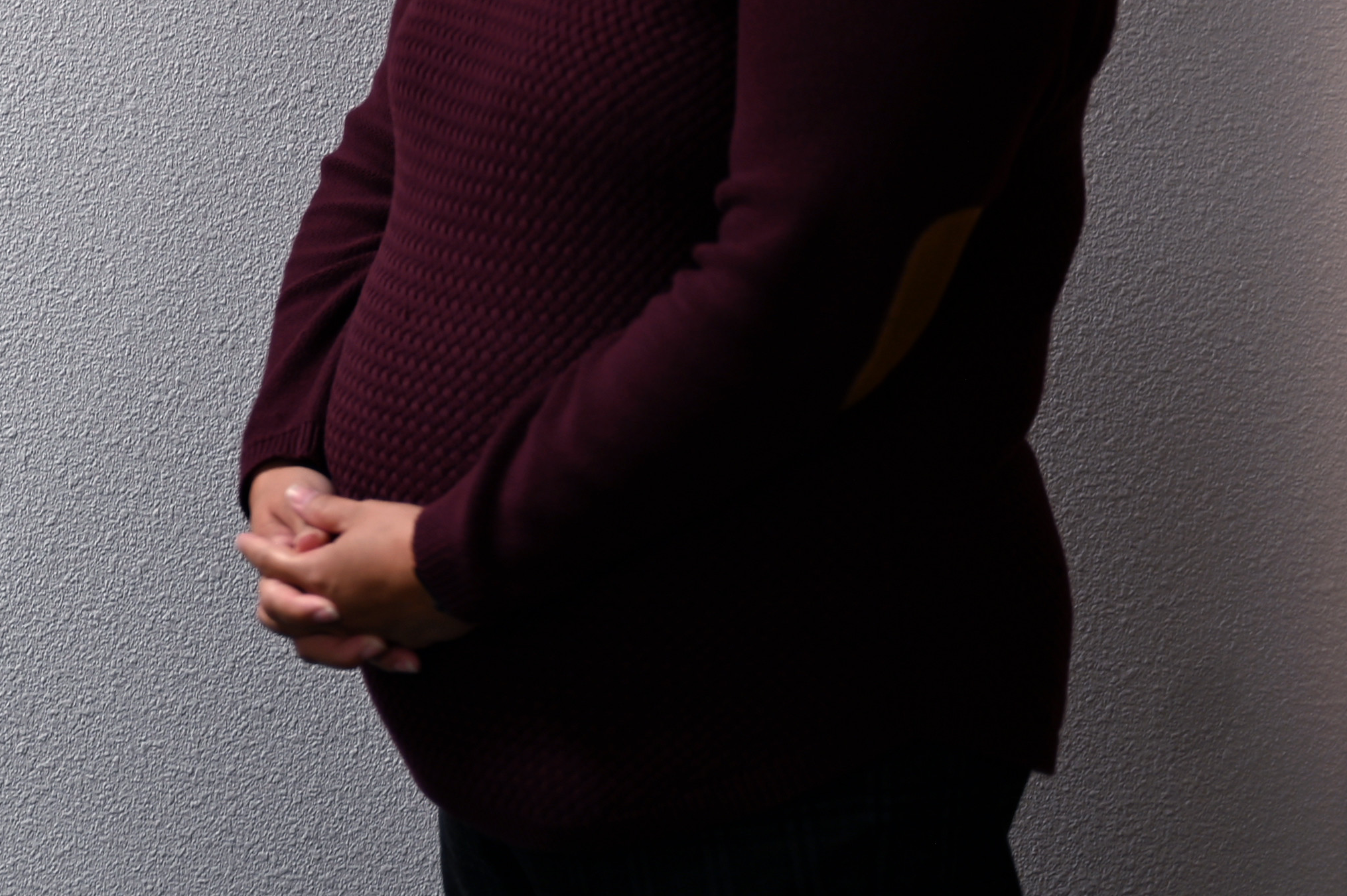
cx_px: -618
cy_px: -202
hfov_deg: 13.6
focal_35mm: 143
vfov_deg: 9.4
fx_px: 5347
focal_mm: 48
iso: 50
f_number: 2.8
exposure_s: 1/6
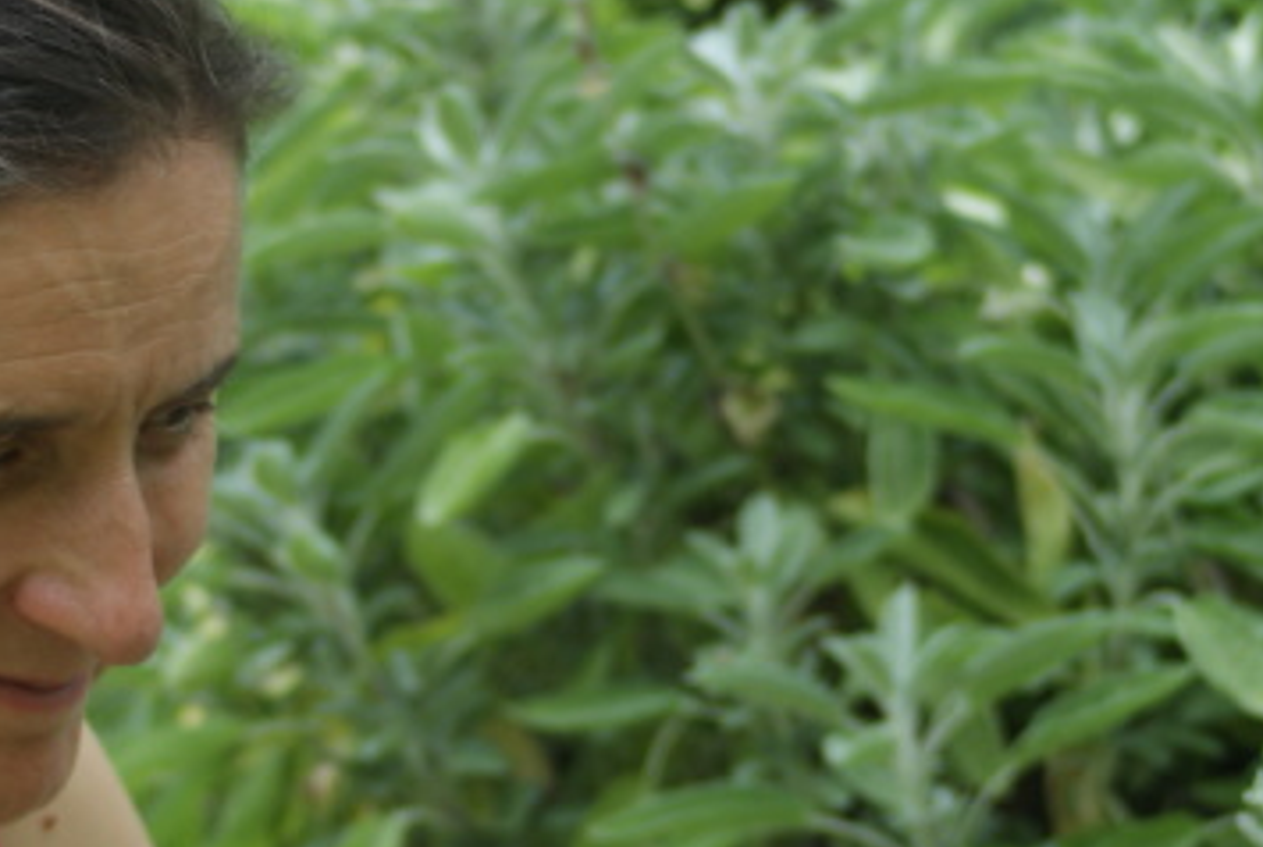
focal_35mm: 304
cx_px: 564
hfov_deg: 6.8
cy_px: 1119
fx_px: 10683
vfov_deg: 4.5
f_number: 4.5
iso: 100
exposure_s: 1/125
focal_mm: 70
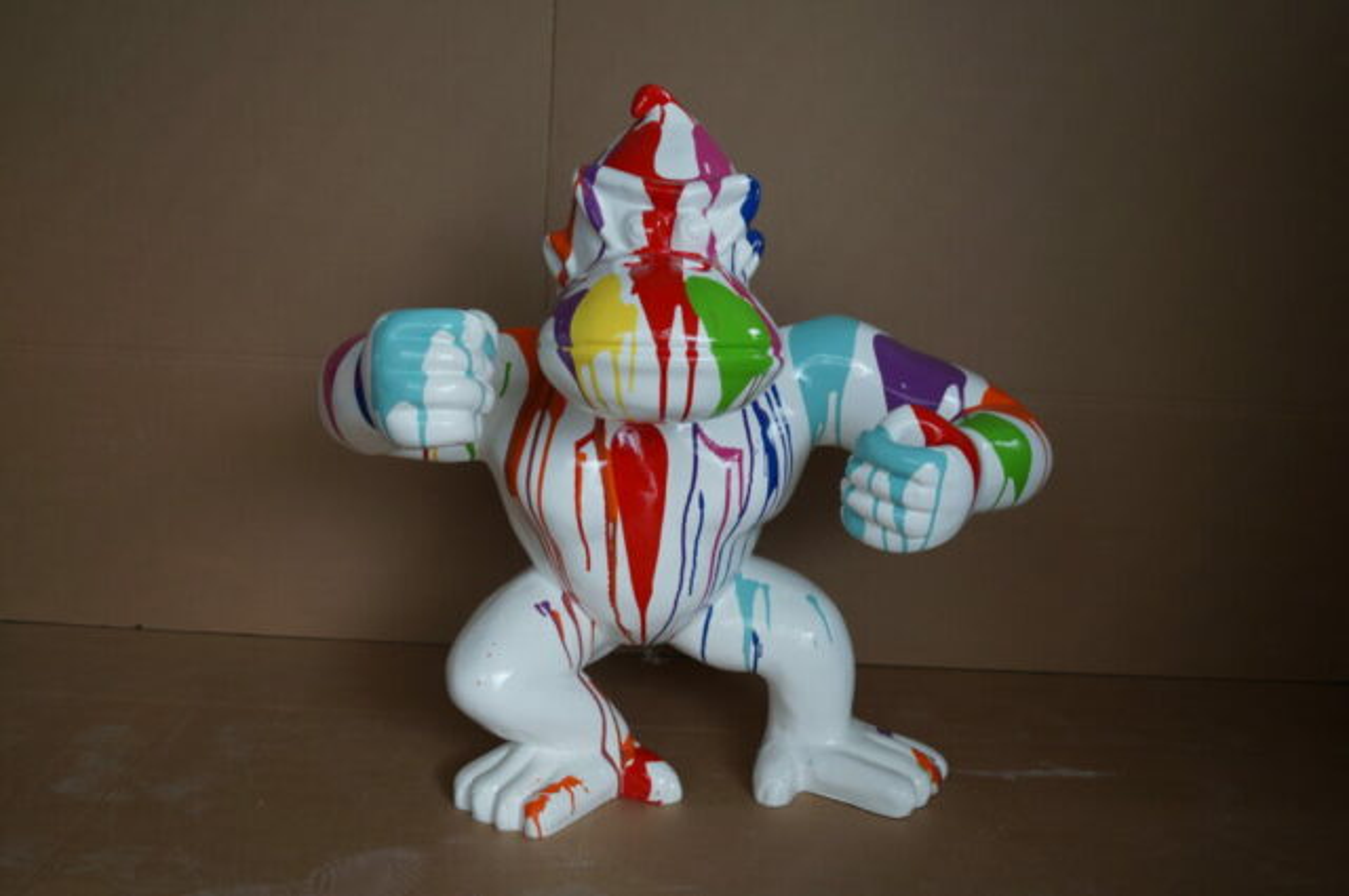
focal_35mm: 36
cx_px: 674
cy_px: 448
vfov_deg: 36.8
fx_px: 1347
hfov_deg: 53.2
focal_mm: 24
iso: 250
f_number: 4
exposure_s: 1/160
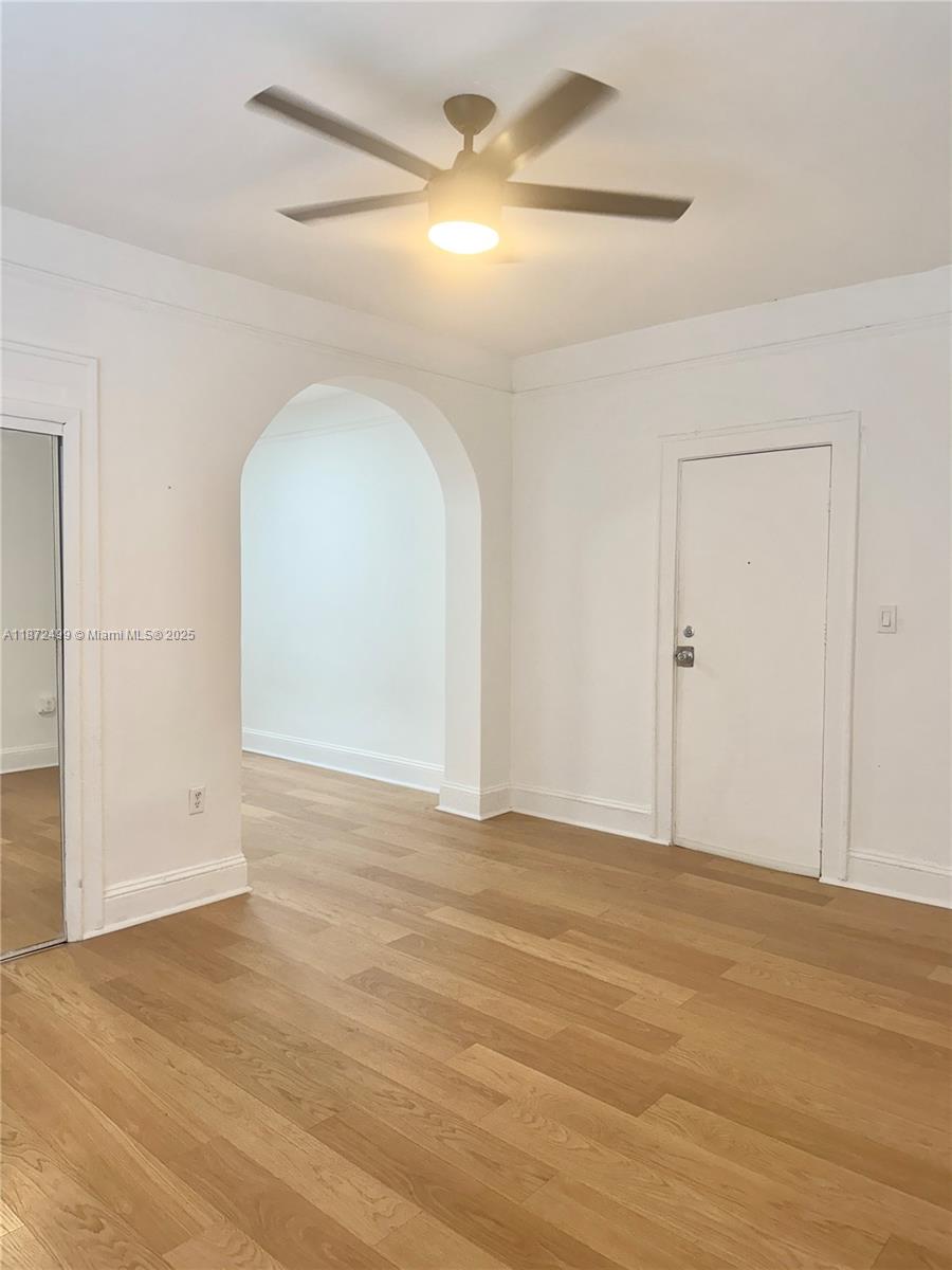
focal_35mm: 24
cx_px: 476
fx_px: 880
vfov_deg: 71.6
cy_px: 635
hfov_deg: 56.8
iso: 160
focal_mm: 6.76
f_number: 1.78
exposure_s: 1/120
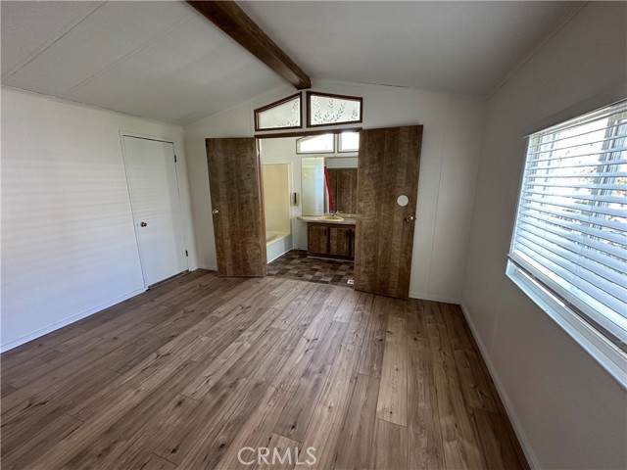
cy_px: 235
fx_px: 254
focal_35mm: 14
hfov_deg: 102.1
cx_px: 314
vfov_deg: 85.7
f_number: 2.2
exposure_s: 1/60
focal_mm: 2.22
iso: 400
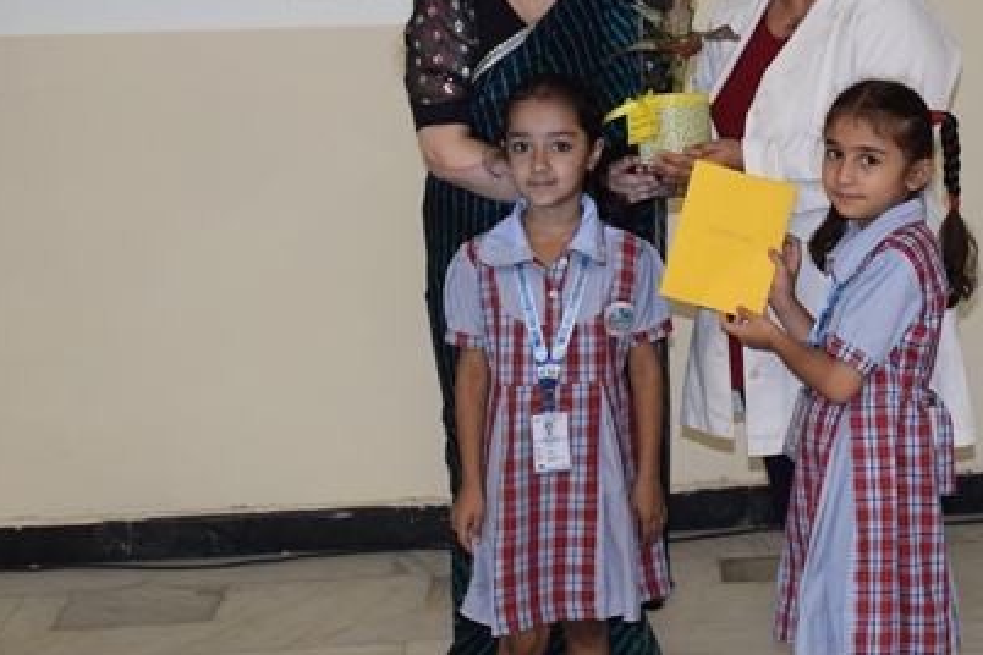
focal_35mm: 84
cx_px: 807
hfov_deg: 23.8
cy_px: -31
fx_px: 2293
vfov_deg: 15.9
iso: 800
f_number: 5
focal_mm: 22
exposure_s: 1/100
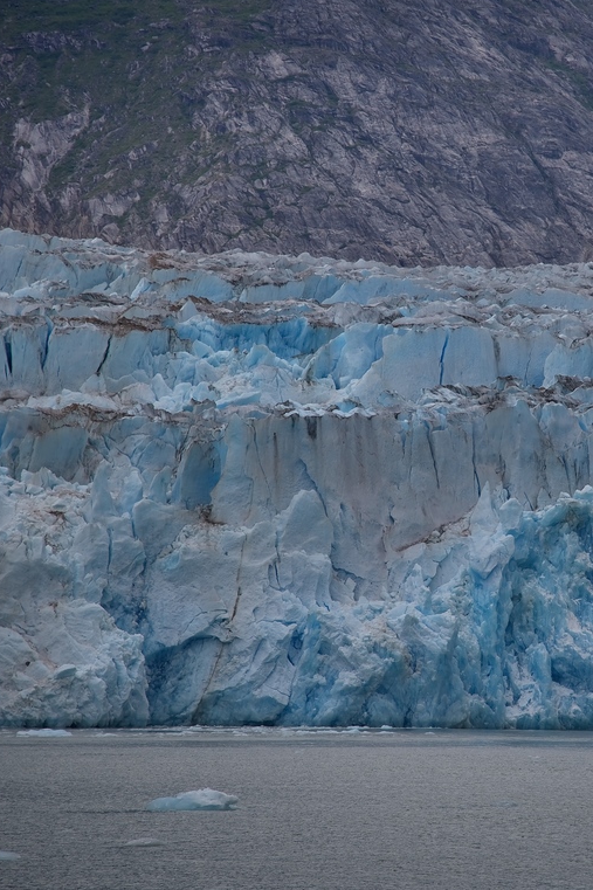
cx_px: 528
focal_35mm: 202
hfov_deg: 6.8
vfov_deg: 10.2
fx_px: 4993
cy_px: 425
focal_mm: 120
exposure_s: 1/250
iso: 100
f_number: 4.5
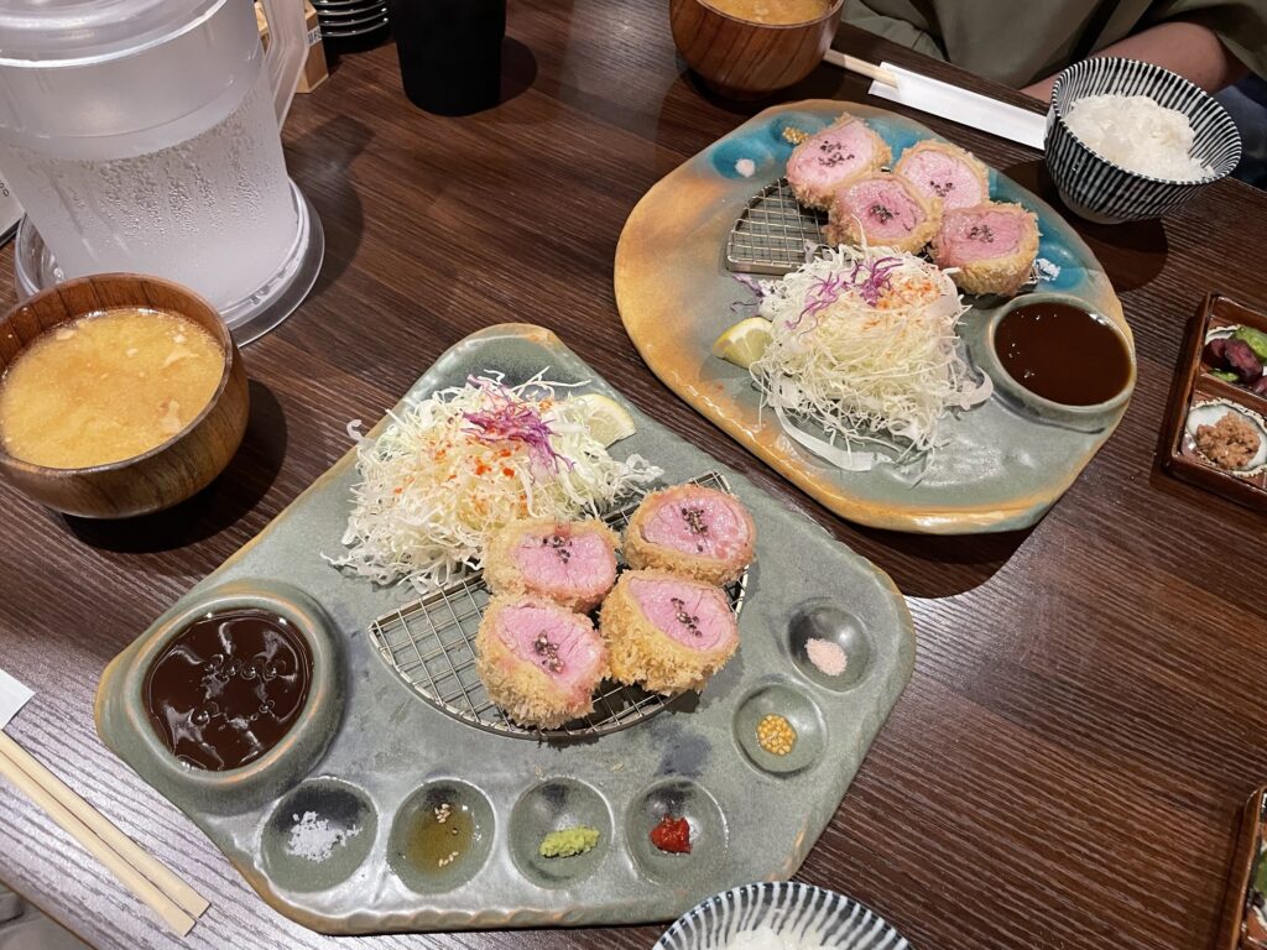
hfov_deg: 67.3
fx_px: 952
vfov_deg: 53.1
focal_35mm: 26
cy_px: 475
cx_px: 634
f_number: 1.6
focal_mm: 4.2
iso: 250
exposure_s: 1/60
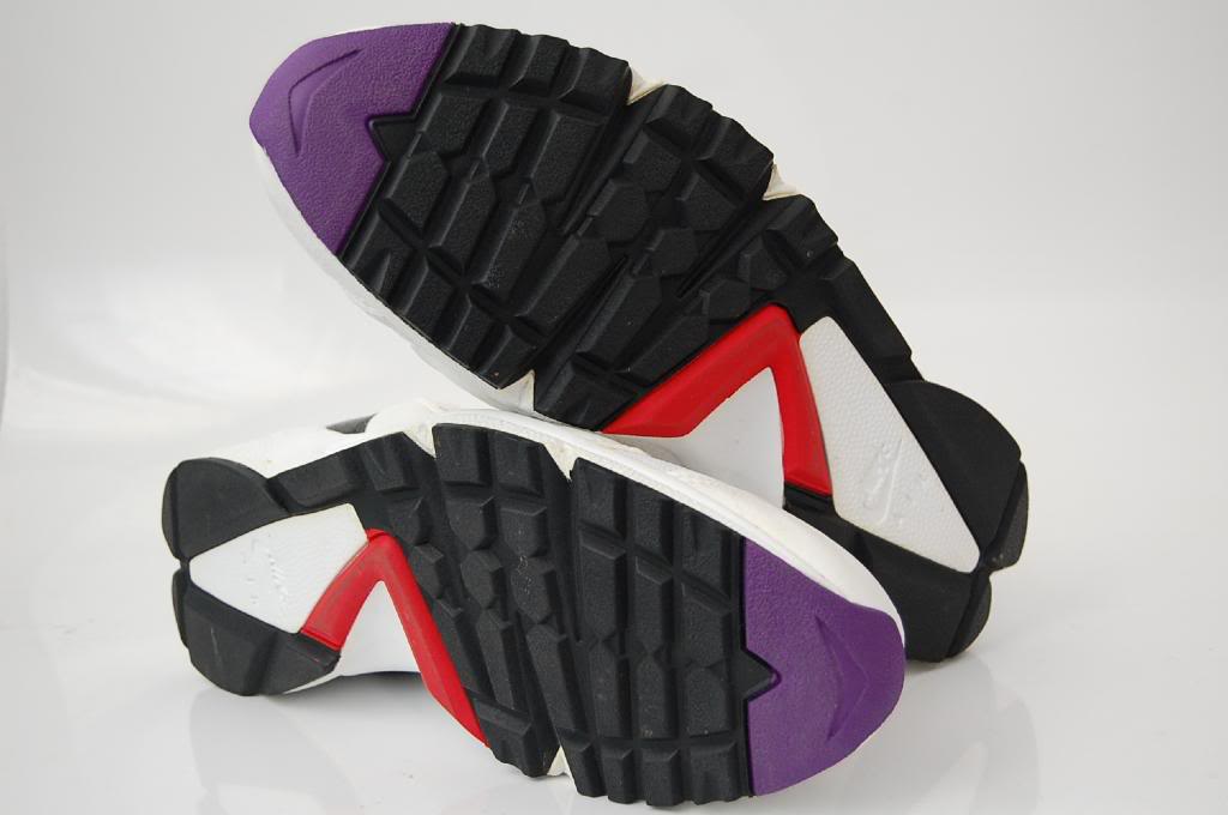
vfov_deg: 23.7
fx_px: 1942
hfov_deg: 35.1
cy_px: 408
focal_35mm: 57
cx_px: 614
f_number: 5
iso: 800
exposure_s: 1/20
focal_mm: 38
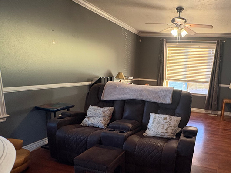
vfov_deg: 50.8
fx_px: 180
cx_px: 161
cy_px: 108
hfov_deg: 63.0
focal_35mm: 27
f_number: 2.2
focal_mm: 2.22
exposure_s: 1/60
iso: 500
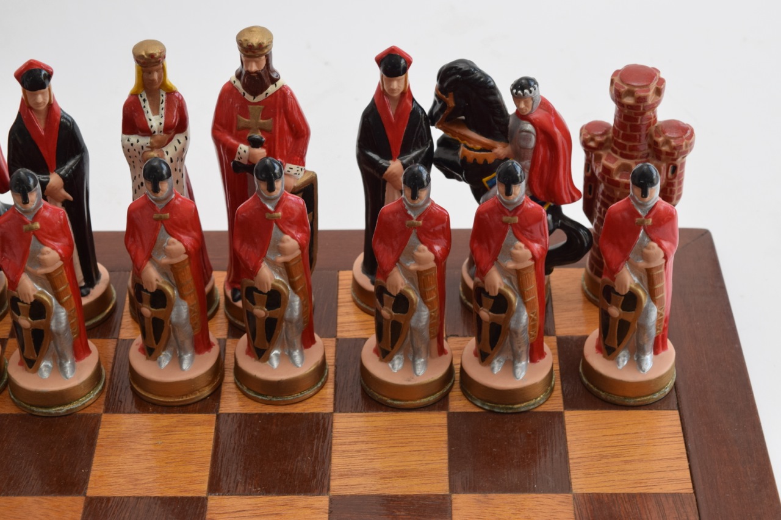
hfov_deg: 24.6
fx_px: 1789
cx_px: 390
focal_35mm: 82
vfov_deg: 16.5
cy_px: 260
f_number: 8
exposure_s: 1/125
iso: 400
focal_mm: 55
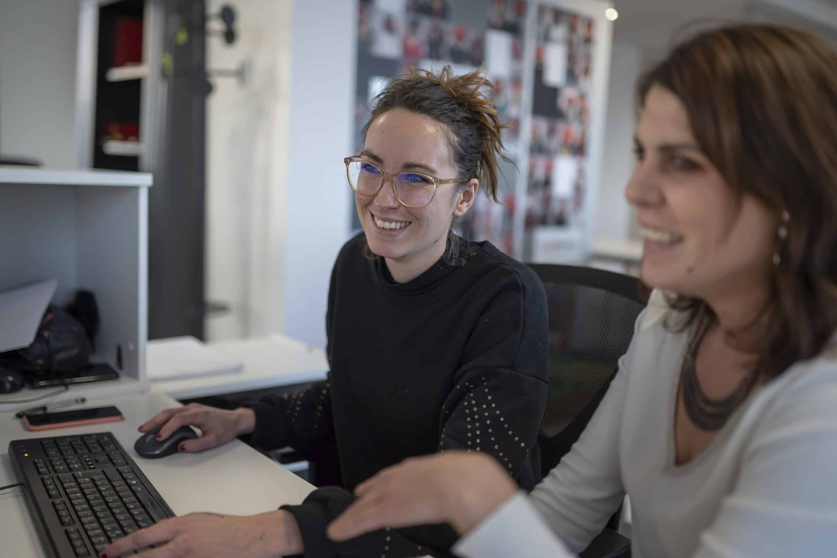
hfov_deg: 54.4
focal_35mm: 35
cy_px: 279
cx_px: 418
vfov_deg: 37.9
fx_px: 814
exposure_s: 1/250
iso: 250
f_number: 1.4
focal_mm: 35
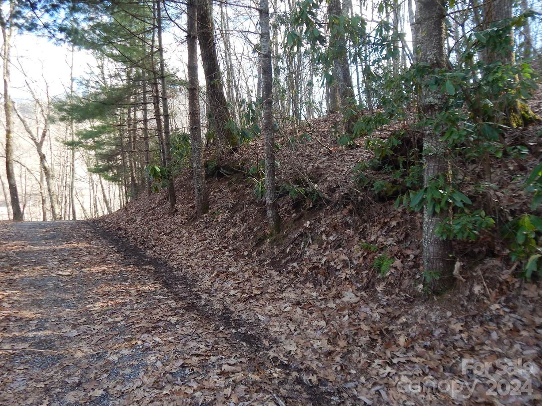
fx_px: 376
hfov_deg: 71.6
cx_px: 270
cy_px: 199
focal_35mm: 24
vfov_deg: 56.8
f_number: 3
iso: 125
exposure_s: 1/100
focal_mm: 4
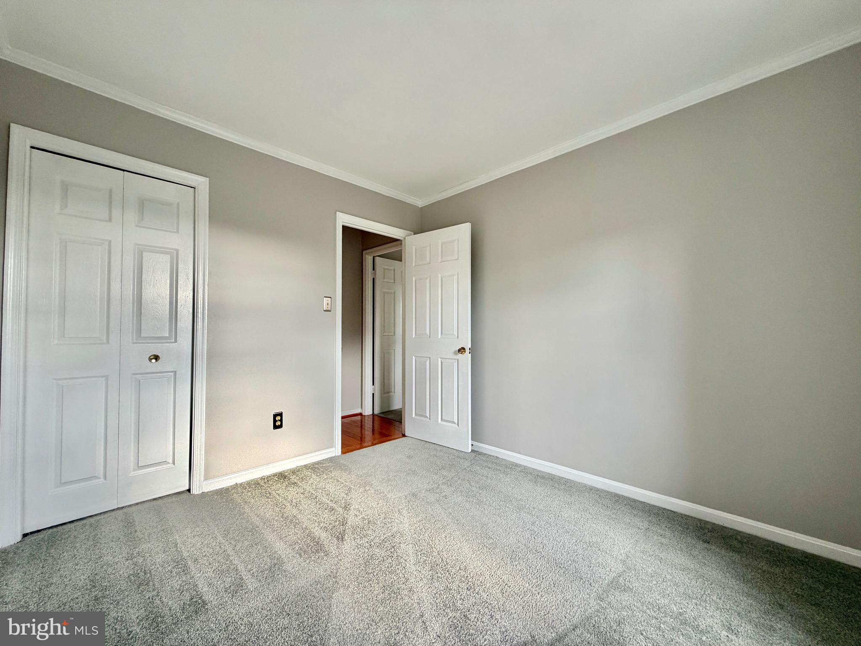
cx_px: 430
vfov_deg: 85.7
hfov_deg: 102.1
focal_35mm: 14
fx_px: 348
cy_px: 323
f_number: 2.2
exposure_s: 1/121
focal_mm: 2.22
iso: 125
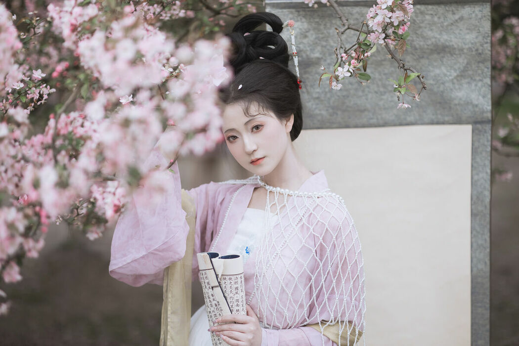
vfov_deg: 16.1
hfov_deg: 23.9
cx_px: 260
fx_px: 1225
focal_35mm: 85
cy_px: 173
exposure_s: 1/2000
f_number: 1.6
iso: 200
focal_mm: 85
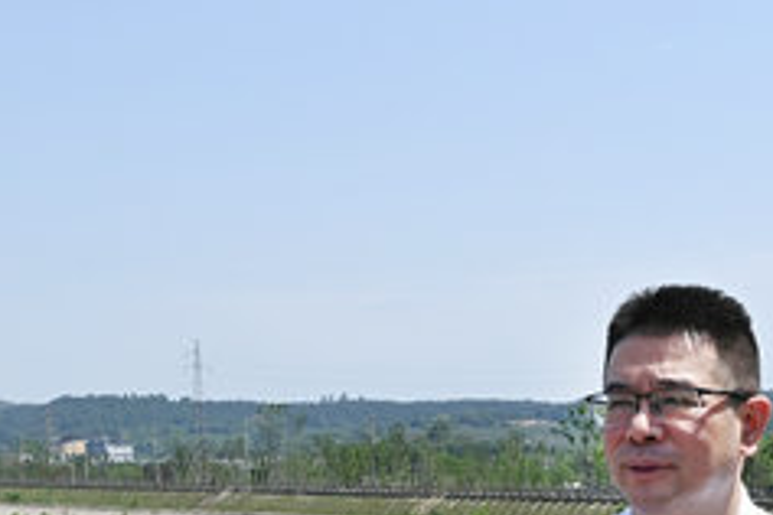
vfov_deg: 16.3
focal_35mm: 81
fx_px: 1739
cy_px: 579
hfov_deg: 24.7
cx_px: 594
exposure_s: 1/500
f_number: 11
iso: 200
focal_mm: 24
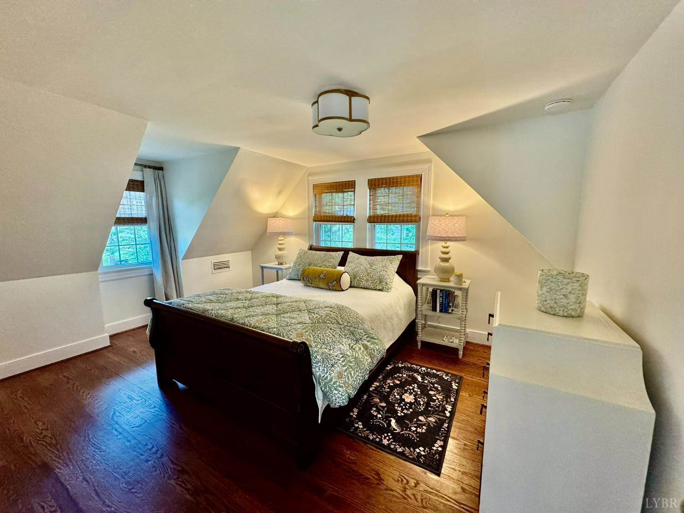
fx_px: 277
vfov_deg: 85.7
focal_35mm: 14
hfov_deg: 102.1
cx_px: 342
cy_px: 256
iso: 320
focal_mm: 2.22
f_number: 2.2
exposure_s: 1/60
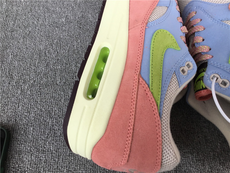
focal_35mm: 31
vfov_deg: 45.4
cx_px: 115
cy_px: 86
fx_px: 206
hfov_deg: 58.4
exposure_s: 1/362
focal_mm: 3.3
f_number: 2.4
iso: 25
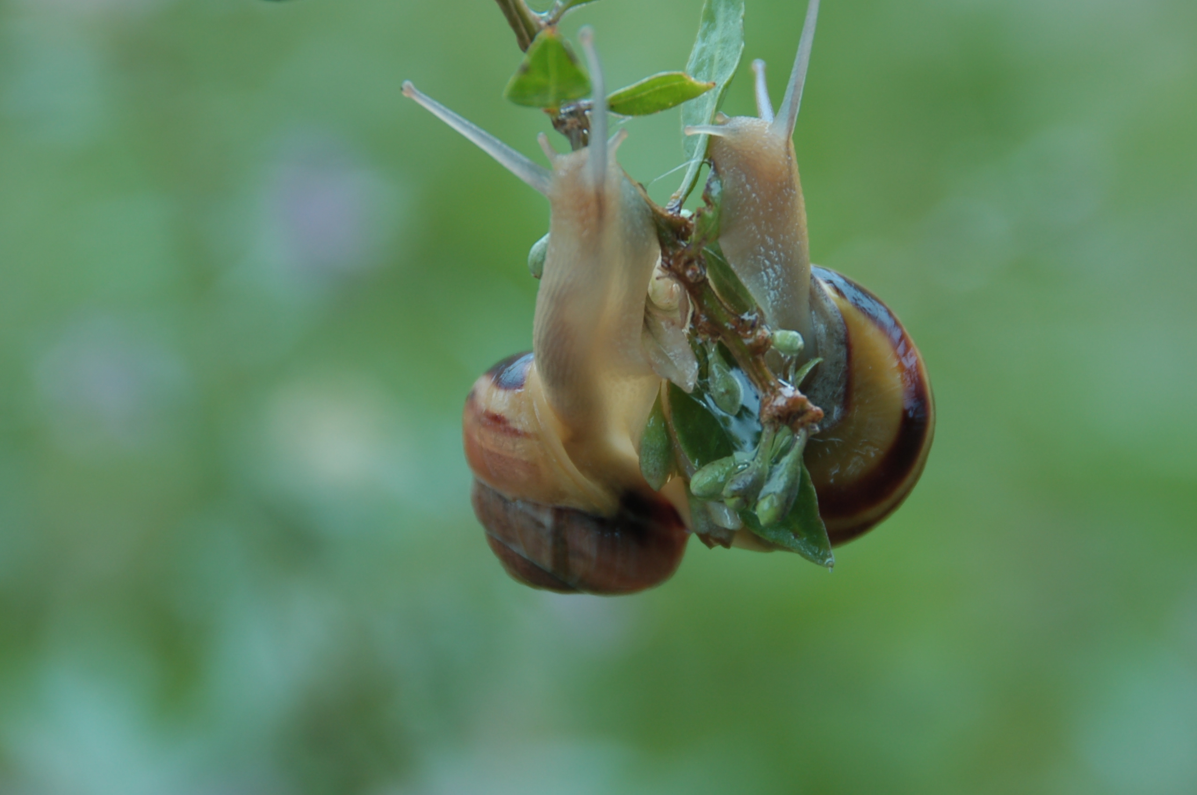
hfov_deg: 5.1
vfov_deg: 3.4
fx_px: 13453
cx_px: 674
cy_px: 293
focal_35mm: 405
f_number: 5.6
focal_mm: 200
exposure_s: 1/30
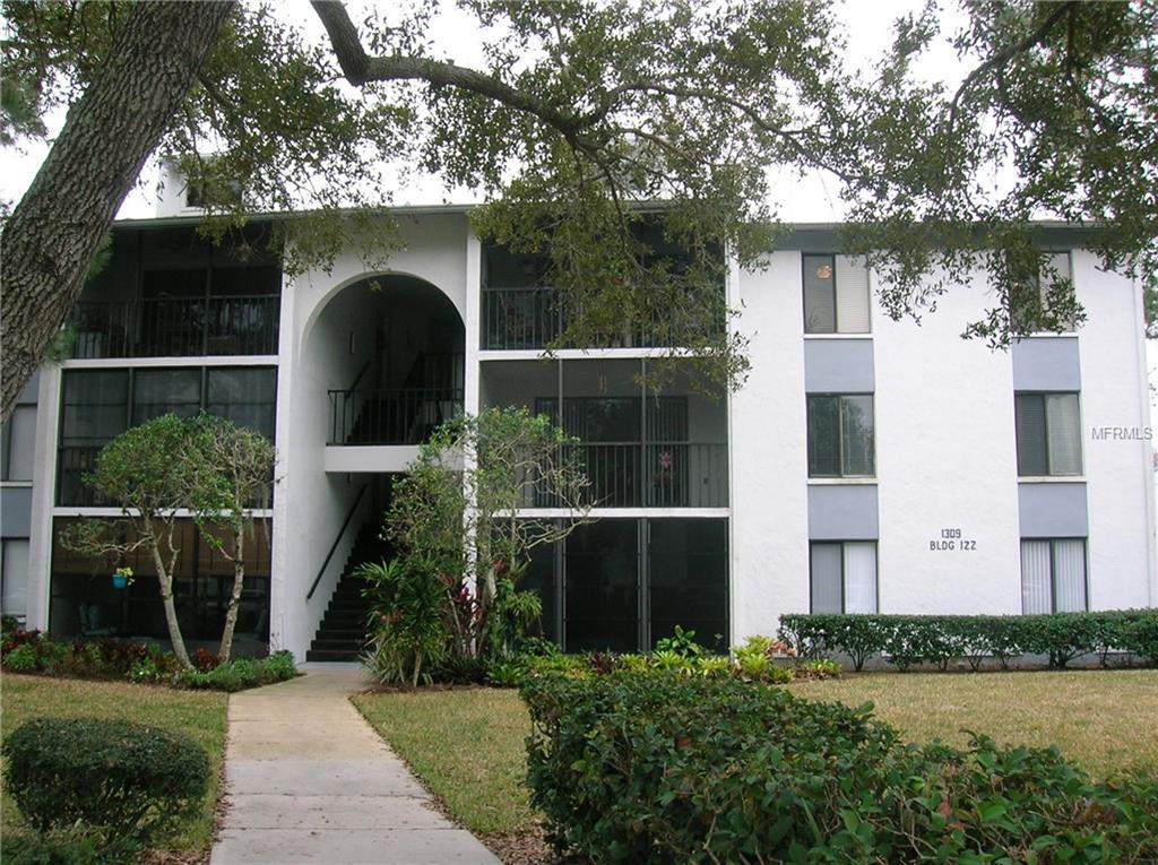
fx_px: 1136
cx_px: 579
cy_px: 432
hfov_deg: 54.0
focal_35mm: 34
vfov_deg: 41.7
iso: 50
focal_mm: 5.7
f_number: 4.9
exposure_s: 1/48.8
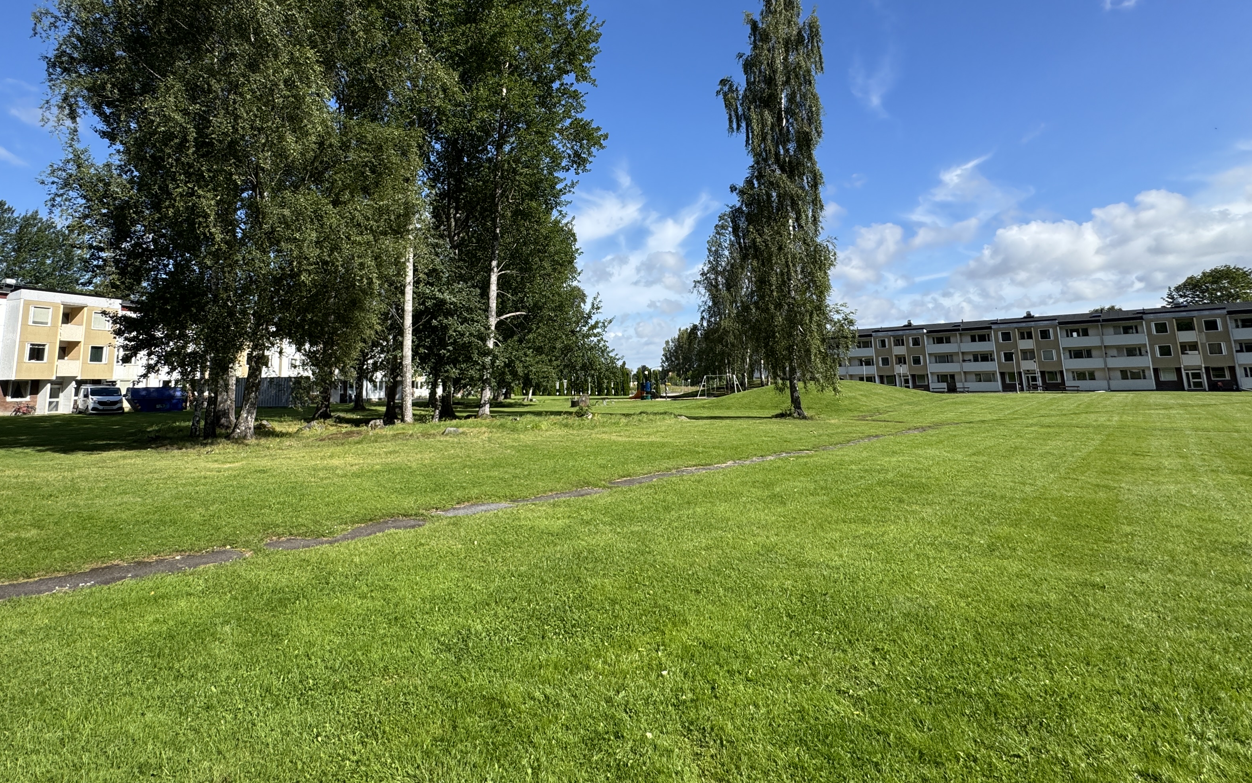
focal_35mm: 19
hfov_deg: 87.8
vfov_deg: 61.1
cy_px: 280
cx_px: 575
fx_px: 648
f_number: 2.2
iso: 50
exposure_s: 1/1277
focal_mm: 2.22
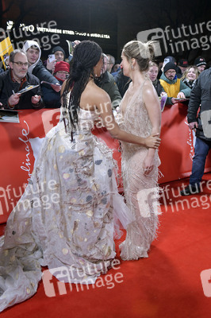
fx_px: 299
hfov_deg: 38.8
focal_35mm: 34
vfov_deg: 55.8
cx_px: 106
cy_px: 159
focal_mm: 34
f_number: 5.6
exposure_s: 1/250
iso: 2000
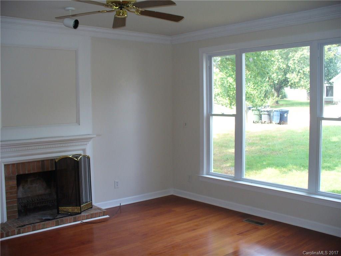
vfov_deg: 38.7
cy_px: 128
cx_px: 170
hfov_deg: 50.1
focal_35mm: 37
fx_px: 364
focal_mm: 6.1
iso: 100
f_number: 2.8
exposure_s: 1/60
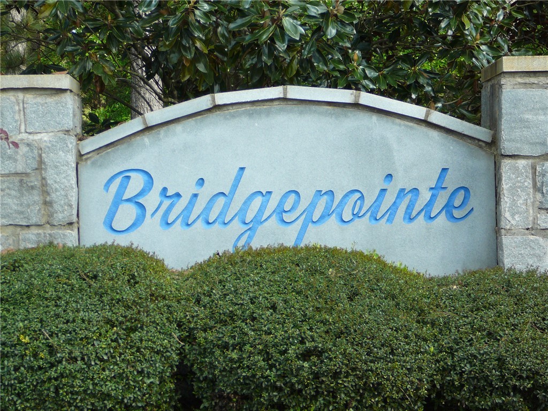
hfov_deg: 20.7
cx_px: 274
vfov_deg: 15.6
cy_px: 206
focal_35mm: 95
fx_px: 1504
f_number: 3.9
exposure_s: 1/125
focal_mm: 14.1
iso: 80
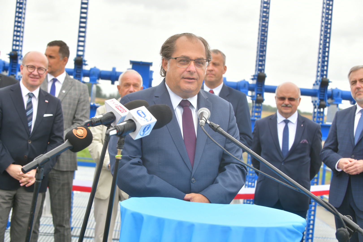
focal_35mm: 70
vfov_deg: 19.5
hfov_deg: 28.8
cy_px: 121
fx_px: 706
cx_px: 182
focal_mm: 70
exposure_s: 1/160
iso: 100
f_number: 6.3
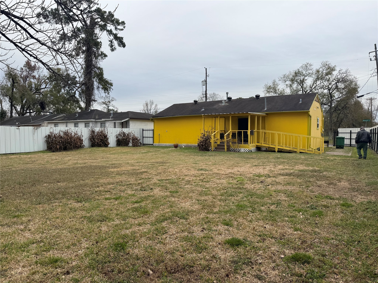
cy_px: 142
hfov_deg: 71.6
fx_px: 262
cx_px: 189
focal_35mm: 24
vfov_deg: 56.8
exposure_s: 1/1410
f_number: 1.78
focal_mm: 6.76
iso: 80
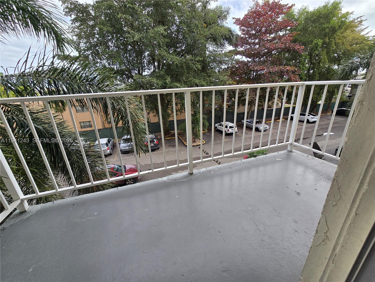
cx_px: 188
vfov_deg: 89.9
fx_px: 141
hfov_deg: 106.2
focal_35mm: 13
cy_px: 141
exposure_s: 1/909
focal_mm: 2.2
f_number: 2.2
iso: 50
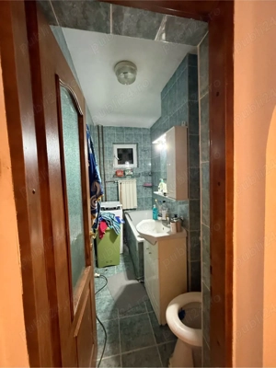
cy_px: 184
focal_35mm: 14
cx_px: 138
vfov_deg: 102.1
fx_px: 149
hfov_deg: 85.7
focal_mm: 2.22
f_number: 2.2
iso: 640
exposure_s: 1/50
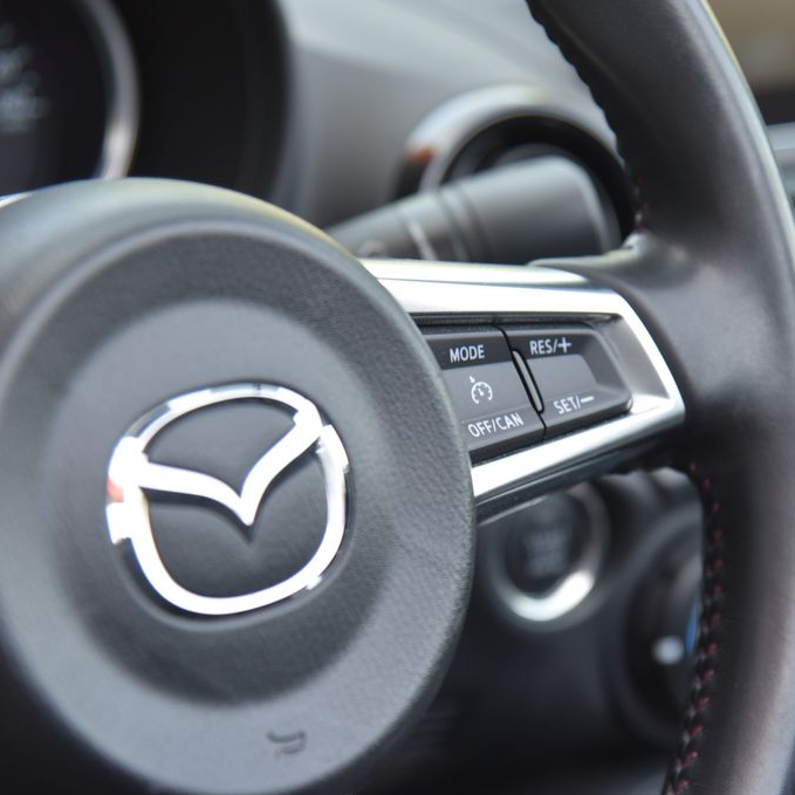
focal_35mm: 154
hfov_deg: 11.3
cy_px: 398
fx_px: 4001
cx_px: 498
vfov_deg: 11.3
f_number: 4.5
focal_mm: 120
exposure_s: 1/80
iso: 500
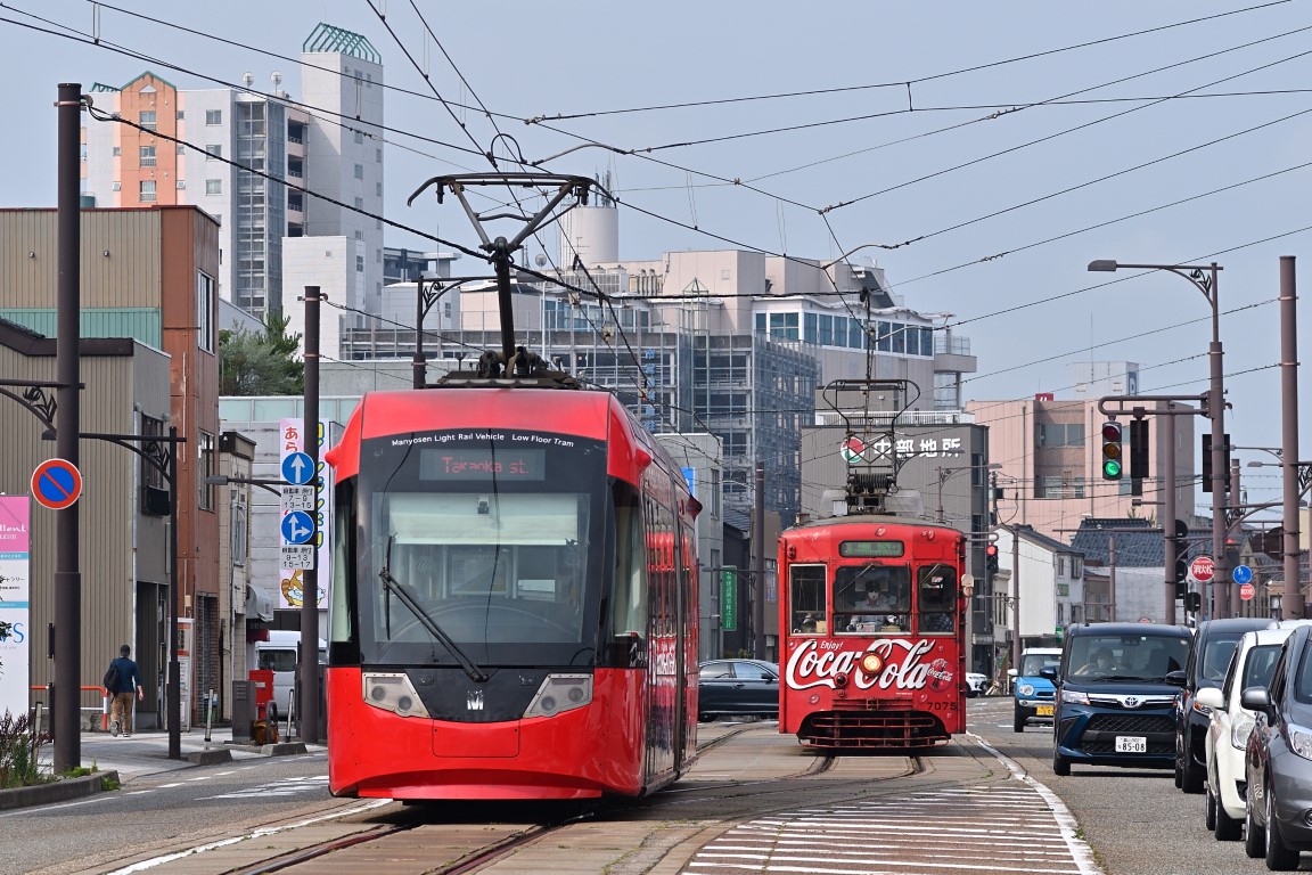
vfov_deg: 7.6
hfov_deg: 11.4
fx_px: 6559
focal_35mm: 180
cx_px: 656
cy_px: 438
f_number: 7.1
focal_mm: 90
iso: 100
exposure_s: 1/640
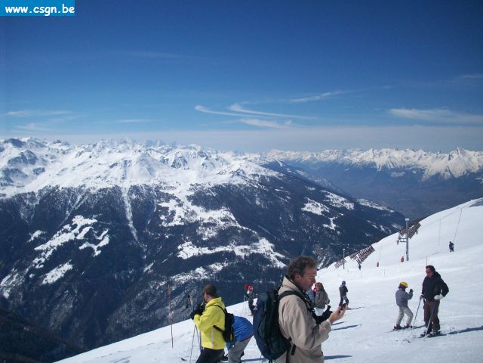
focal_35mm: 37
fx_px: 516
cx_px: 242
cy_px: 182
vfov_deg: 38.7
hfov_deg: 50.1
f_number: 5.6
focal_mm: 6.2
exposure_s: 1/951
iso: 80
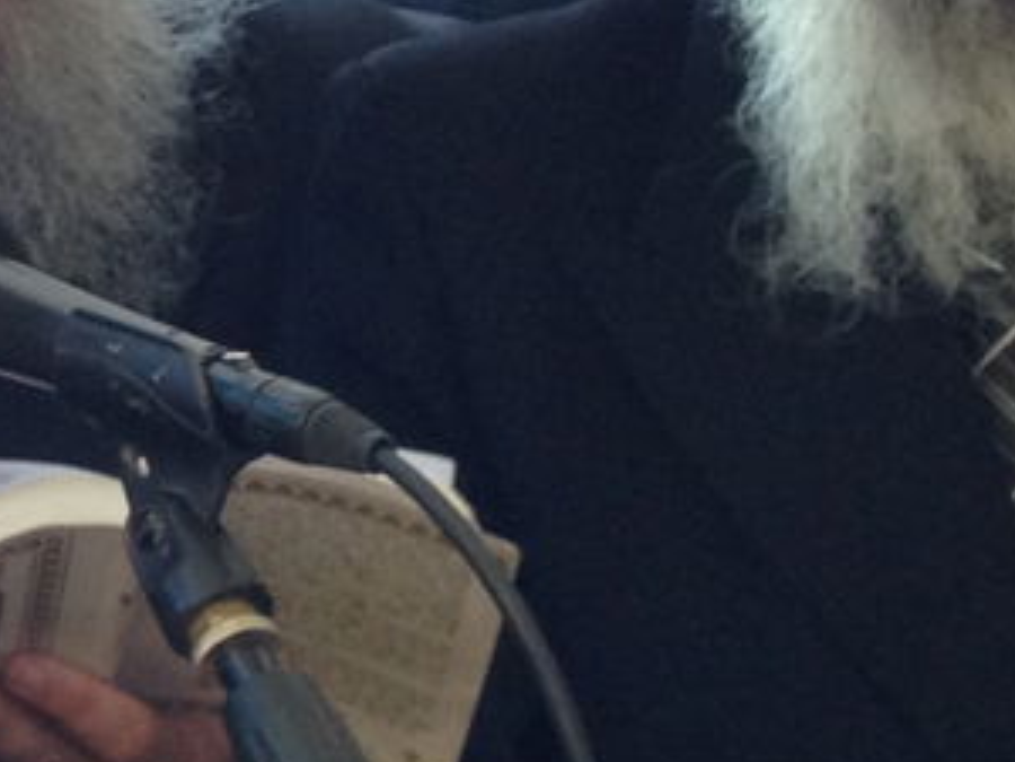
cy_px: 122
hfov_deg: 11.8
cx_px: -870
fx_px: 4516
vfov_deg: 9.6
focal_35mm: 154
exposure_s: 1/120
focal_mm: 4.13
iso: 100
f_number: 2.4
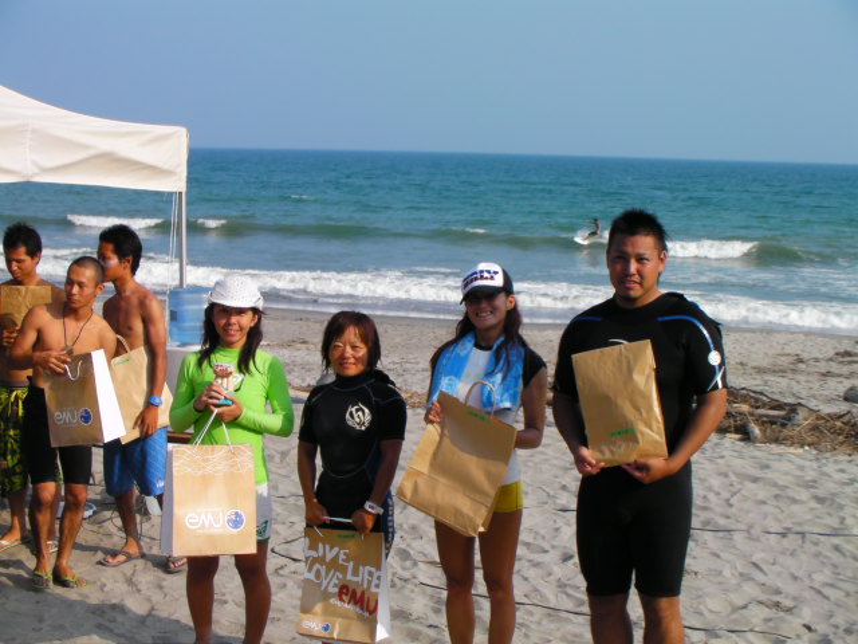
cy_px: 322
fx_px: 1487
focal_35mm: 60
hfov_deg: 32.2
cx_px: 429
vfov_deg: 24.4
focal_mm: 10.1
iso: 50
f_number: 4.6
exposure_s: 1/316
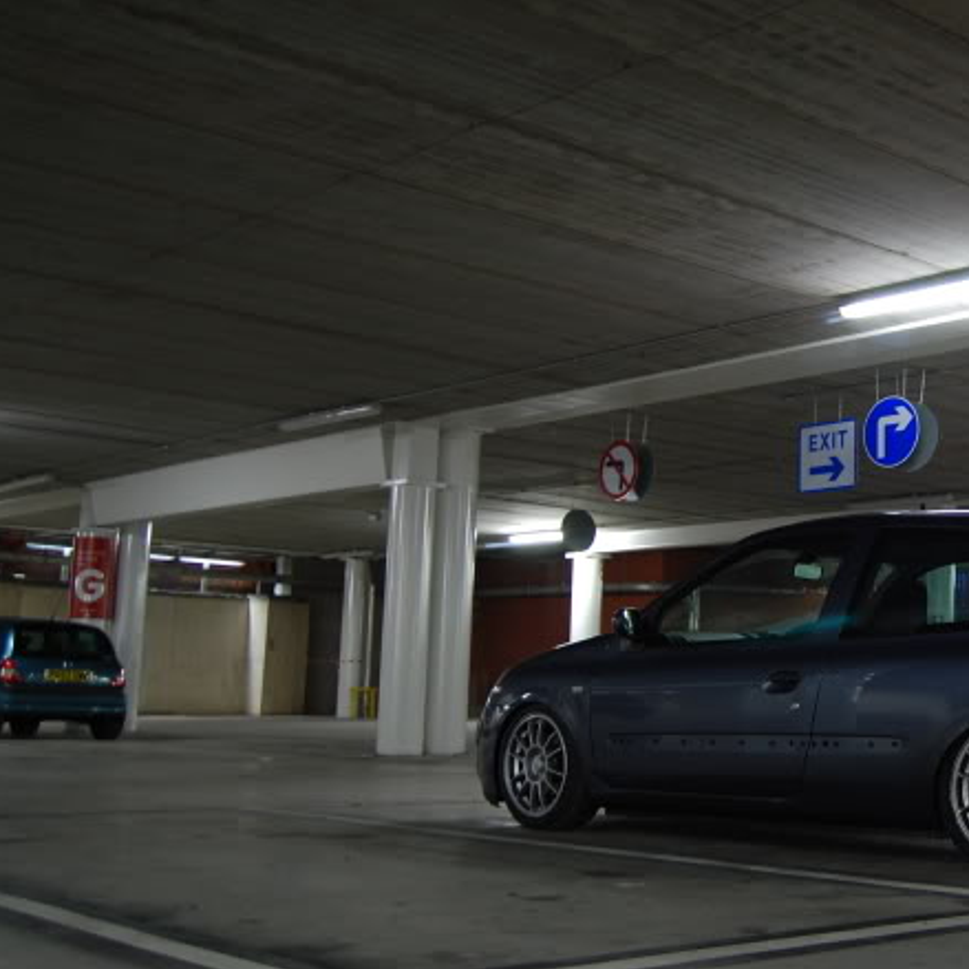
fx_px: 1615
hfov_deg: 32.1
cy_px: 460
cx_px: 839
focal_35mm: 51
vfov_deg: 33.4
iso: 200
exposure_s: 1/2
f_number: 3.8
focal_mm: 22
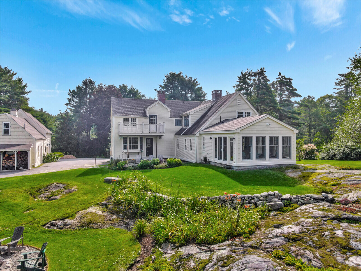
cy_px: 136
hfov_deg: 71.6
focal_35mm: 24
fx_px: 250
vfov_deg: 56.8
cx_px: 180
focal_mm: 4.5
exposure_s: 1/640
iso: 200
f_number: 2.8
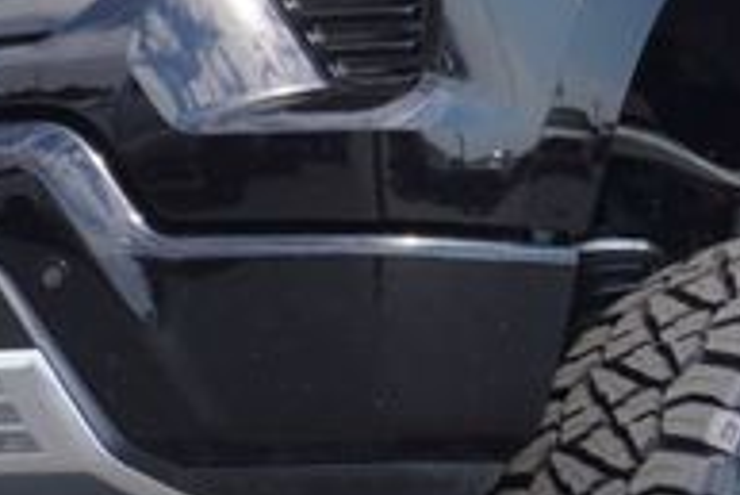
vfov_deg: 6.9
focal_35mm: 199
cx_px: 955
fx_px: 4086
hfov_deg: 10.1
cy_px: 192
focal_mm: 25
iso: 100
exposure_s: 1/125
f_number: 9
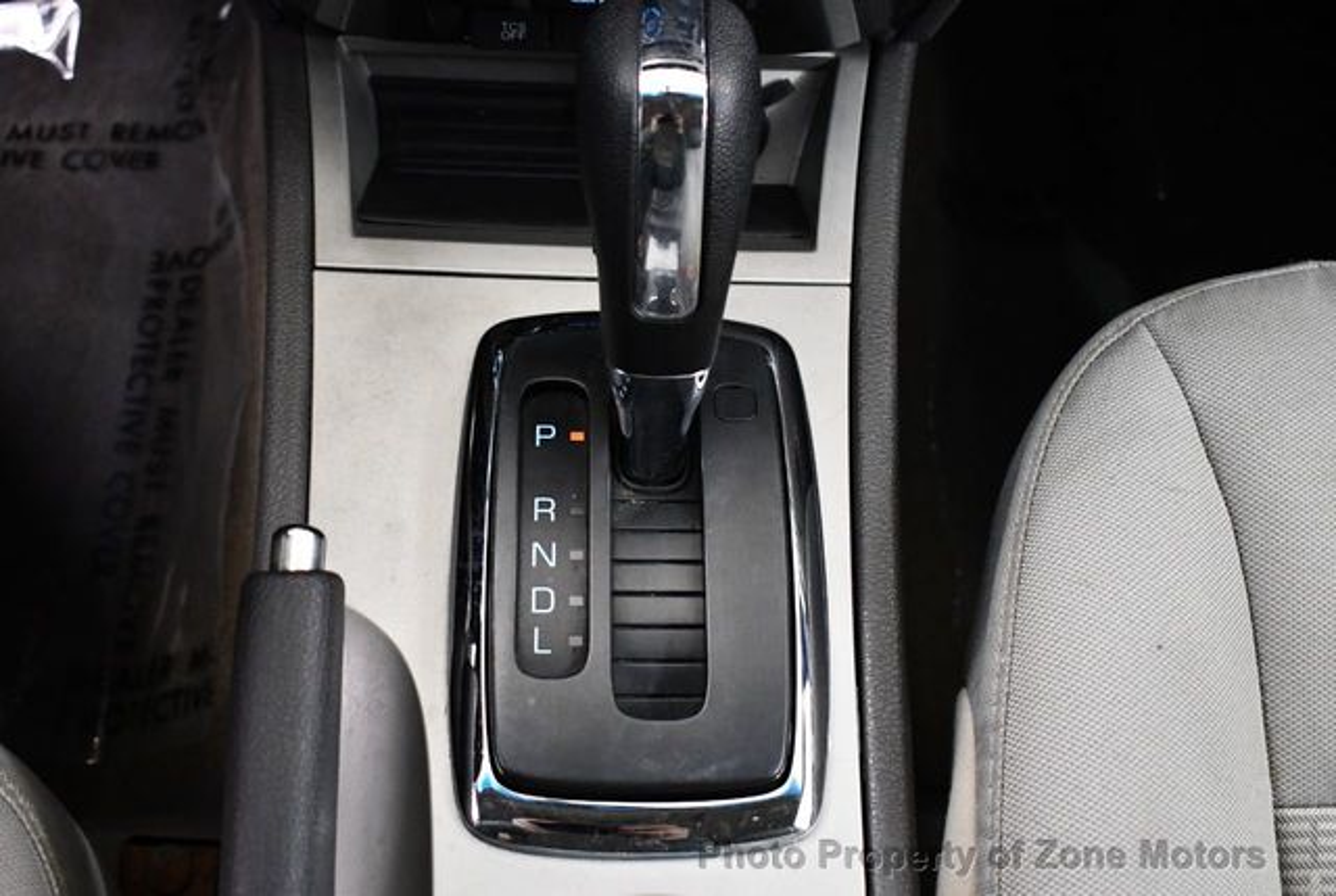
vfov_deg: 27.1
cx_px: 668
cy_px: 448
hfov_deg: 39.5
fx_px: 1859
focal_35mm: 50
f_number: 4
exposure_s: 1/80
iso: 3200
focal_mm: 25
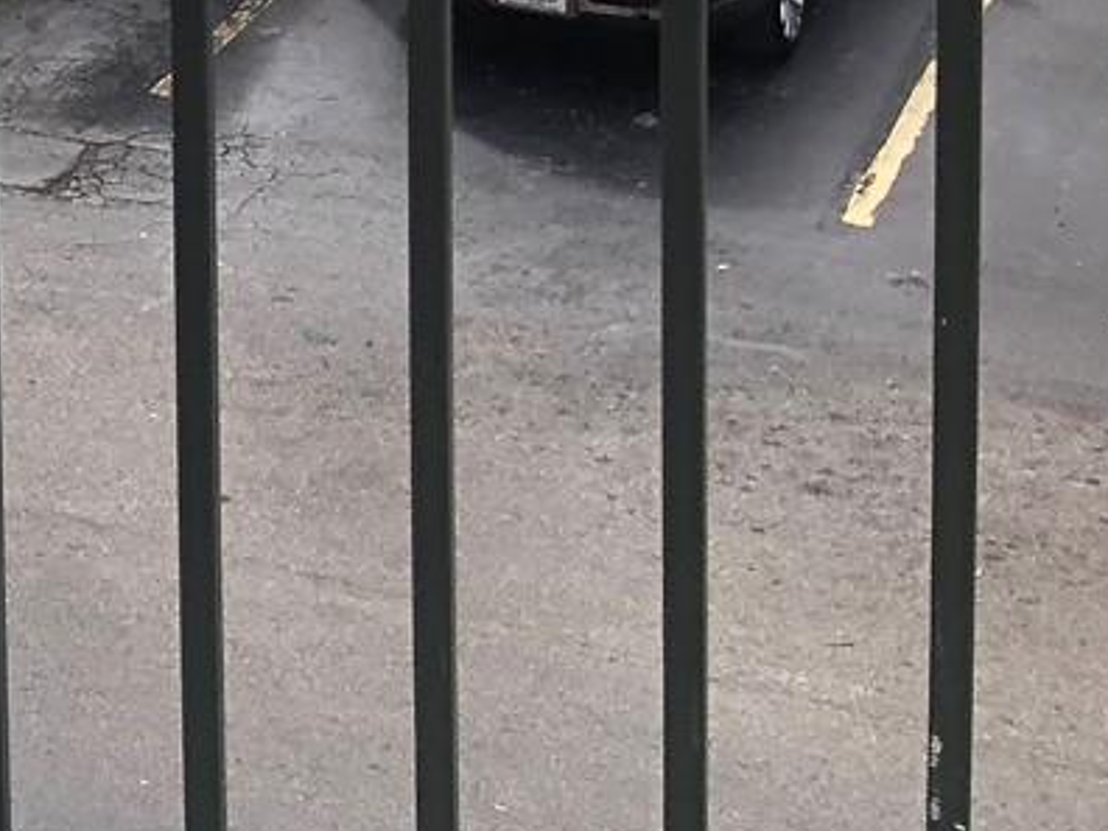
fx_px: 3617
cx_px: -1004
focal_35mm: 113
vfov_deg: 12.0
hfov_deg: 14.8
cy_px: -697
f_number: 1.8
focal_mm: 4
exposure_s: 1/1350
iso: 20
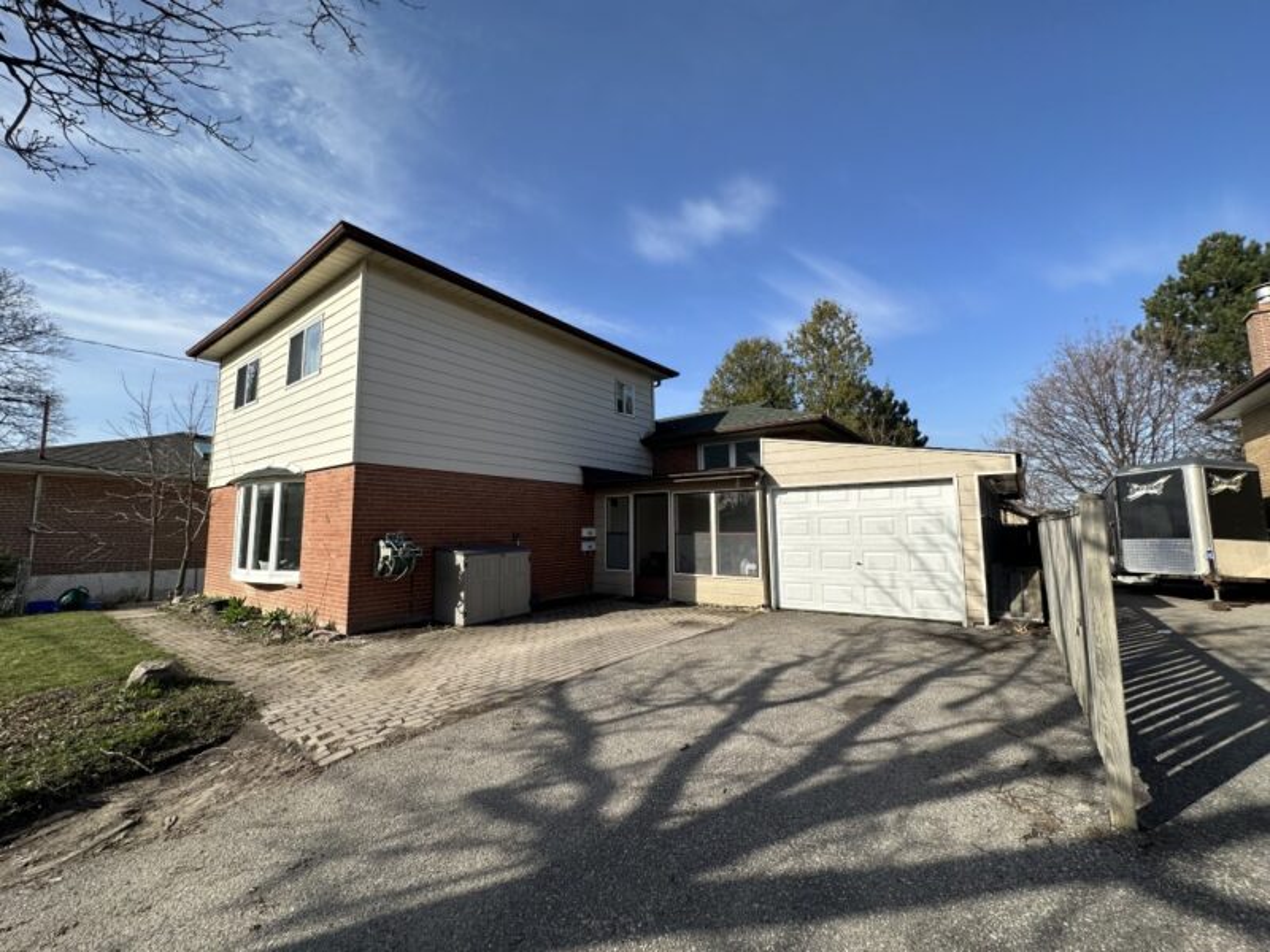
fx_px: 514
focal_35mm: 14
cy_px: 476
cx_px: 635
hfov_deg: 102.1
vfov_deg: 85.7
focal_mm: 2.22
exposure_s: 1/1553
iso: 50
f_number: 2.2
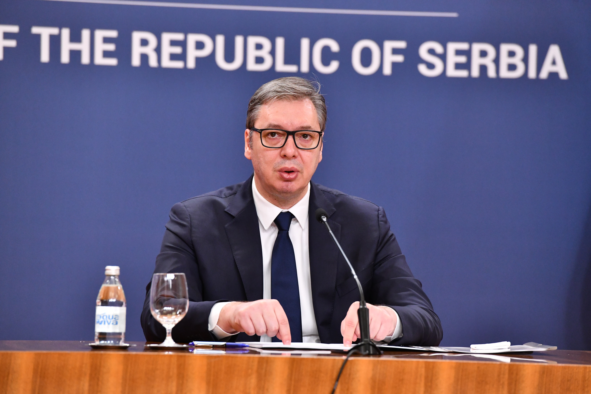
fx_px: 3283
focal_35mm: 200
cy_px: 197
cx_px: 296
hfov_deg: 10.3
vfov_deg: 6.9
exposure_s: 1/250
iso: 2500
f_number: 5.6
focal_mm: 200
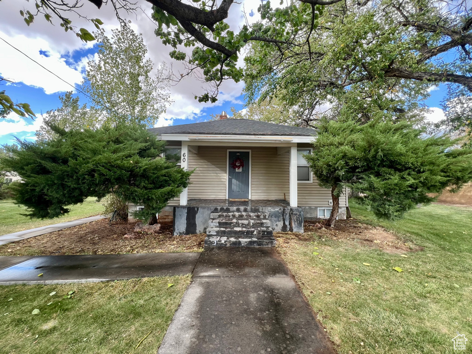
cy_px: 177
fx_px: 177
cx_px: 236
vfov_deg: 89.9
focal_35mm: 13
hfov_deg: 106.2
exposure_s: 1/103
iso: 32
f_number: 1.8
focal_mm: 1.57
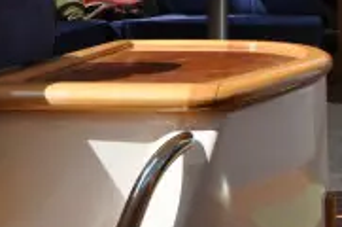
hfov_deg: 36.0
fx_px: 503
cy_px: -24
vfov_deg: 23.8
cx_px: 287
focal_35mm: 53
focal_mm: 10
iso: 200
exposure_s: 1/250
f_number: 7.1
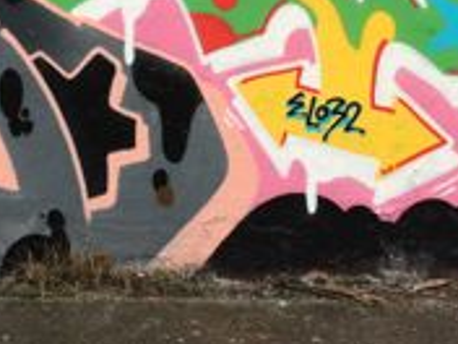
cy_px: 17
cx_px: 234
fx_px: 1125
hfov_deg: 23.0
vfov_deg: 17.1
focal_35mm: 85
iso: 50
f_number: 2.2
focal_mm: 4.12
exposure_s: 1/60
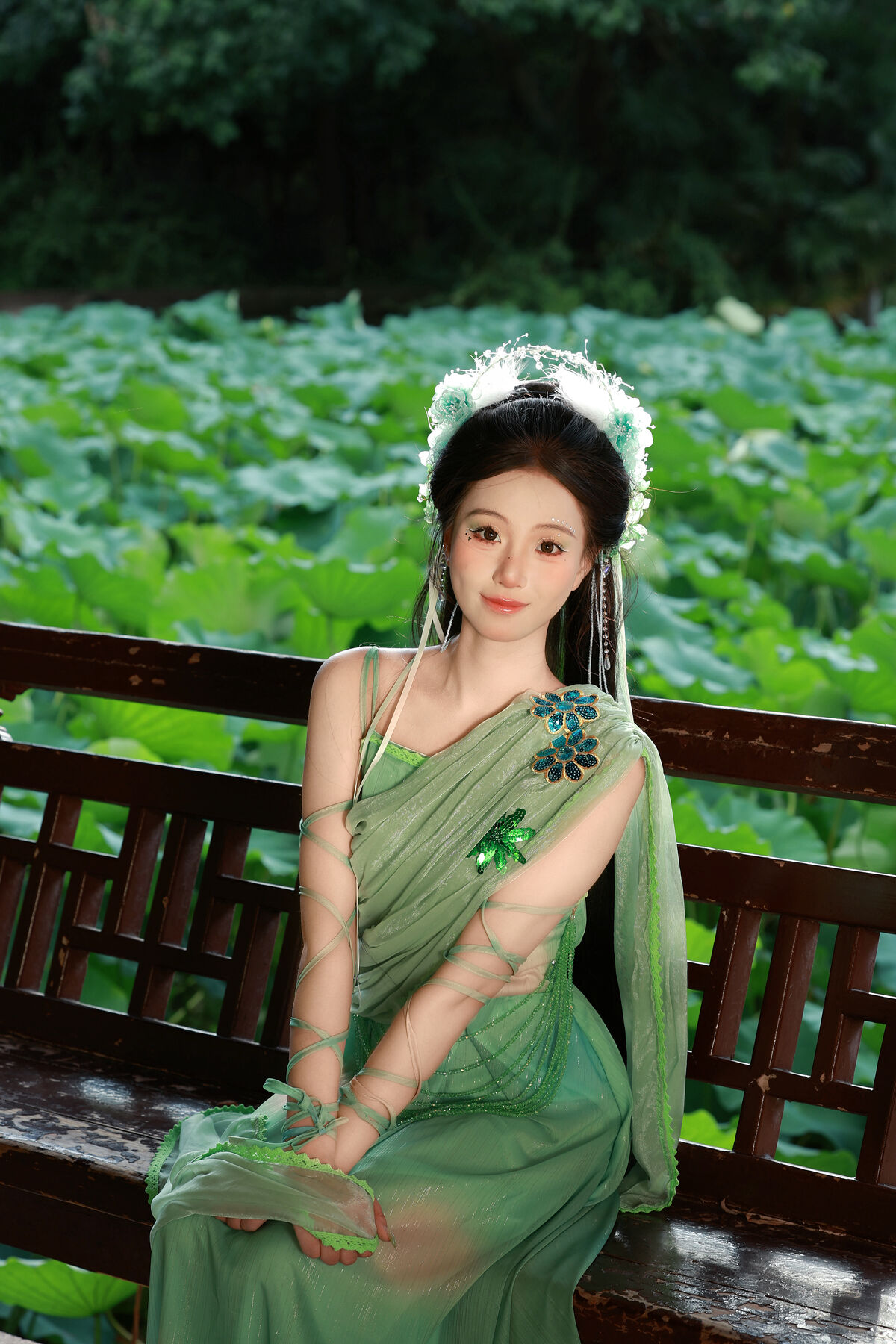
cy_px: 672
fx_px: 3397
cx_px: 448
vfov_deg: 22.4
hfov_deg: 15.0
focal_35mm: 91
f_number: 6.3
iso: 100
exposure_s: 1/50
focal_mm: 92
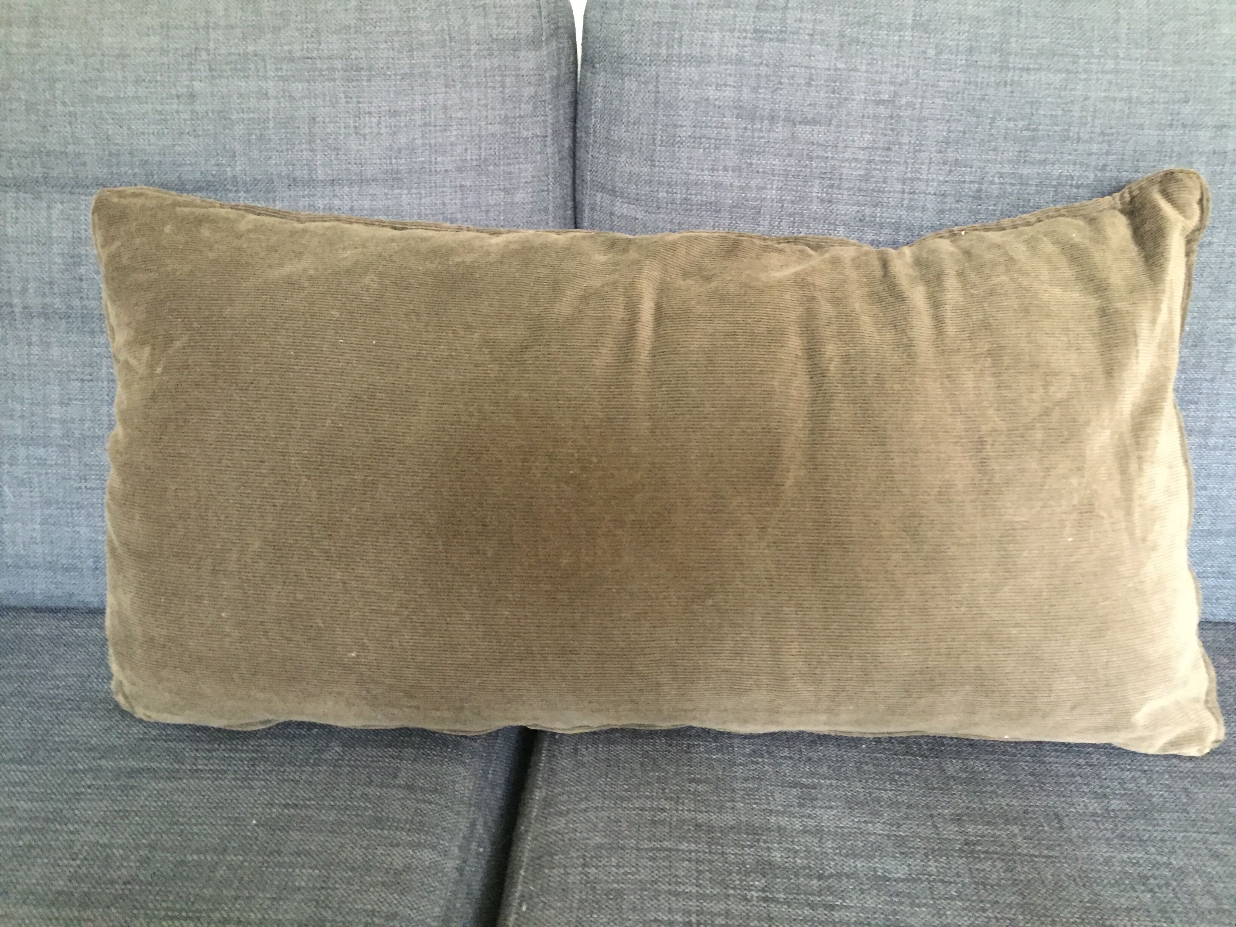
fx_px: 1035
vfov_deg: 48.2
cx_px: 618
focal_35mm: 29
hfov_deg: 61.7
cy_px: 464
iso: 500
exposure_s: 1/17
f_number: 2.2
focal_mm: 4.15
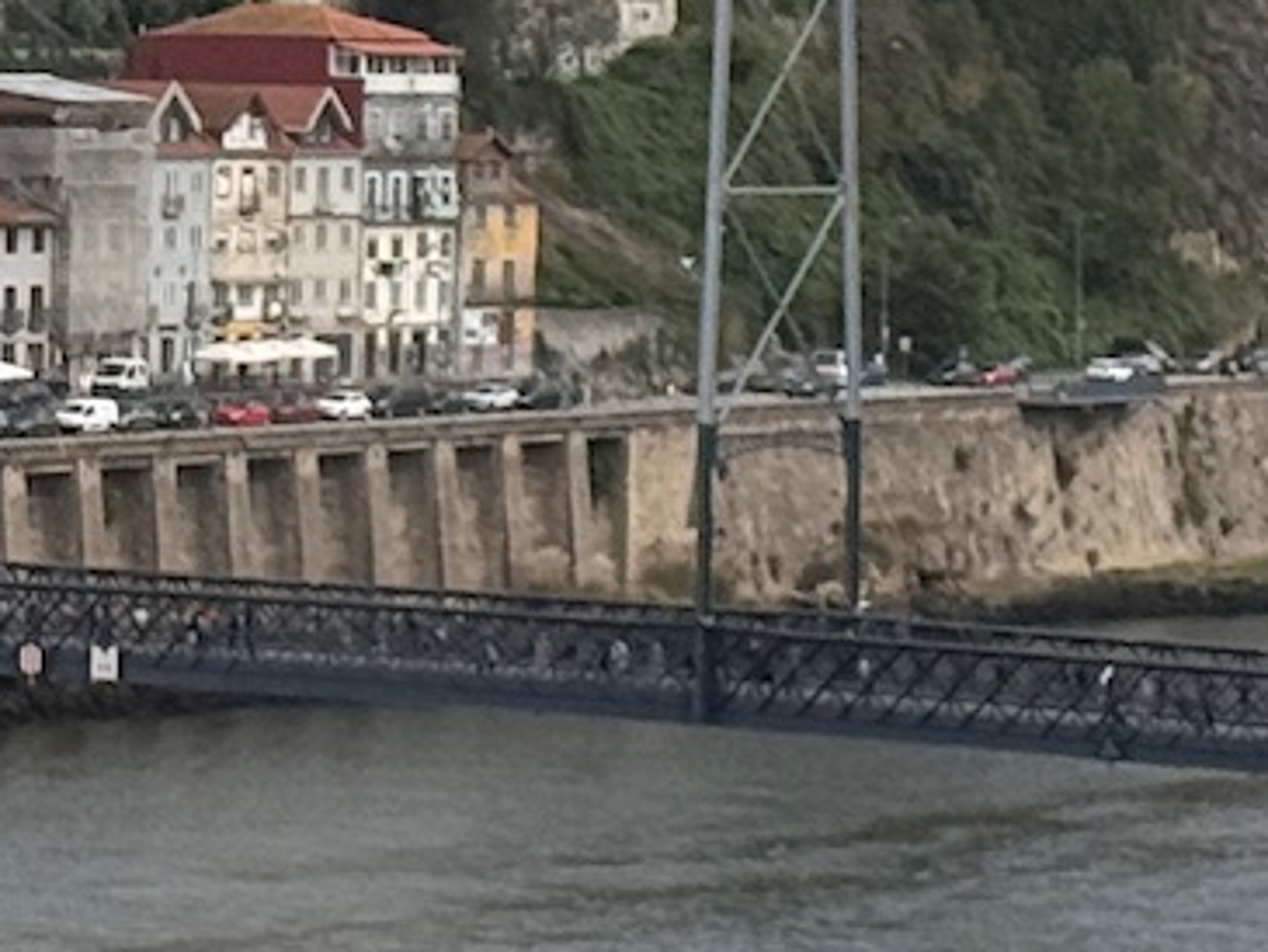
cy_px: -358
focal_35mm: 269
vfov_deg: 5.5
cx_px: -243
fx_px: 9857
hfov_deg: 7.3
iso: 64
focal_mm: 6.76
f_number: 1.78
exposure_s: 1/2342
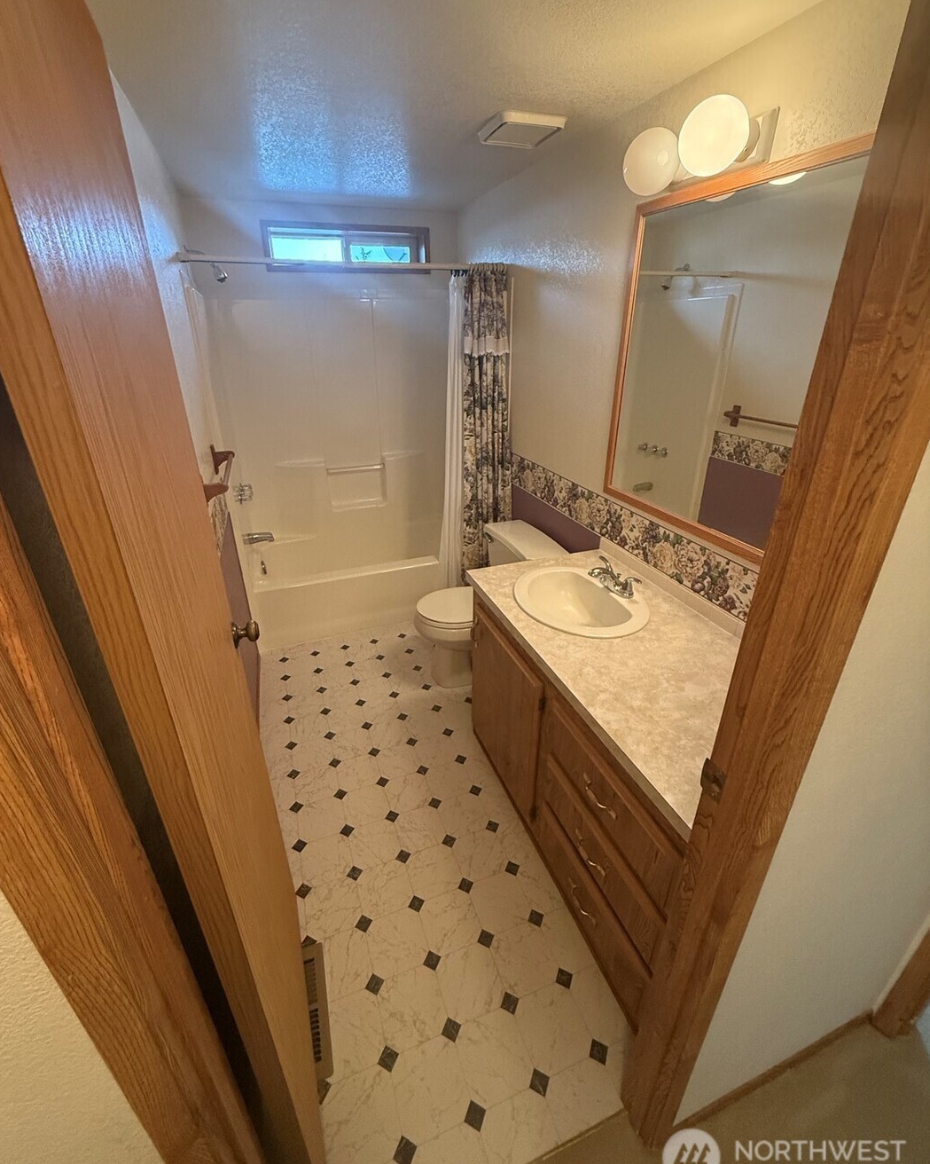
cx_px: 455
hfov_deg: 84.0
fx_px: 516
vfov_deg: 96.8
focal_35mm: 15
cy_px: 560
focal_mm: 2.22
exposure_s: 1/120
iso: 640
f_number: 2.2
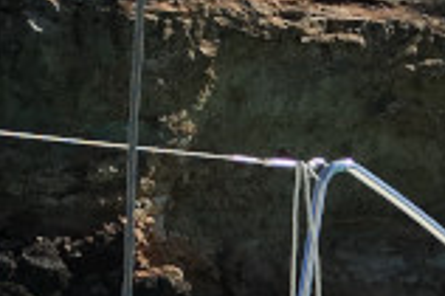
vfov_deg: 8.7
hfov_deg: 12.4
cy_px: 496
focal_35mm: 153
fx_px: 1889
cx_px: 786
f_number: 2.2
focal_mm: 4.15
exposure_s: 1/2564
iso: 25
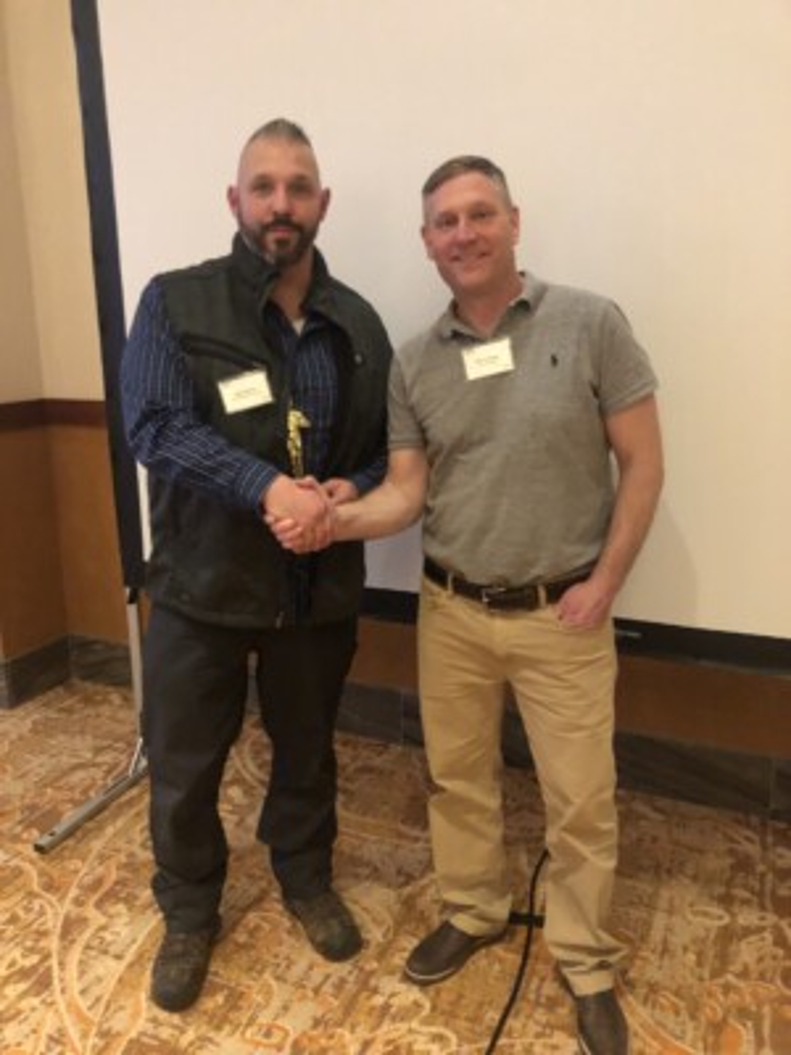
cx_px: 396
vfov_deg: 63.4
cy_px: 528
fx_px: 853
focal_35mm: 28
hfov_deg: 49.7
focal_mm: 3.99
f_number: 1.8
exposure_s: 1/4
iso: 100
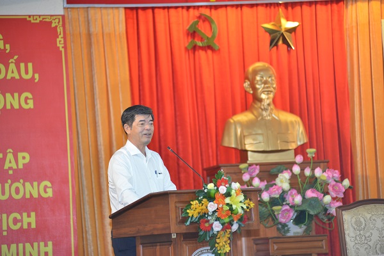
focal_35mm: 170
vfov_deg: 8.1
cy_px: 128
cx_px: 192
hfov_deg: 12.1
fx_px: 1813
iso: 1000
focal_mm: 170
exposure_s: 1/125
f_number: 2.8
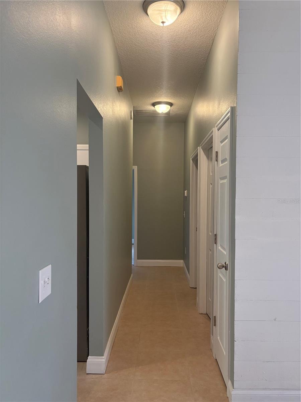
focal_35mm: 26
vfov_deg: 67.3
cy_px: 201
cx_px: 150
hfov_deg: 53.1
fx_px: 301
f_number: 1.6
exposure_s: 1/120
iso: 160
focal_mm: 5.96
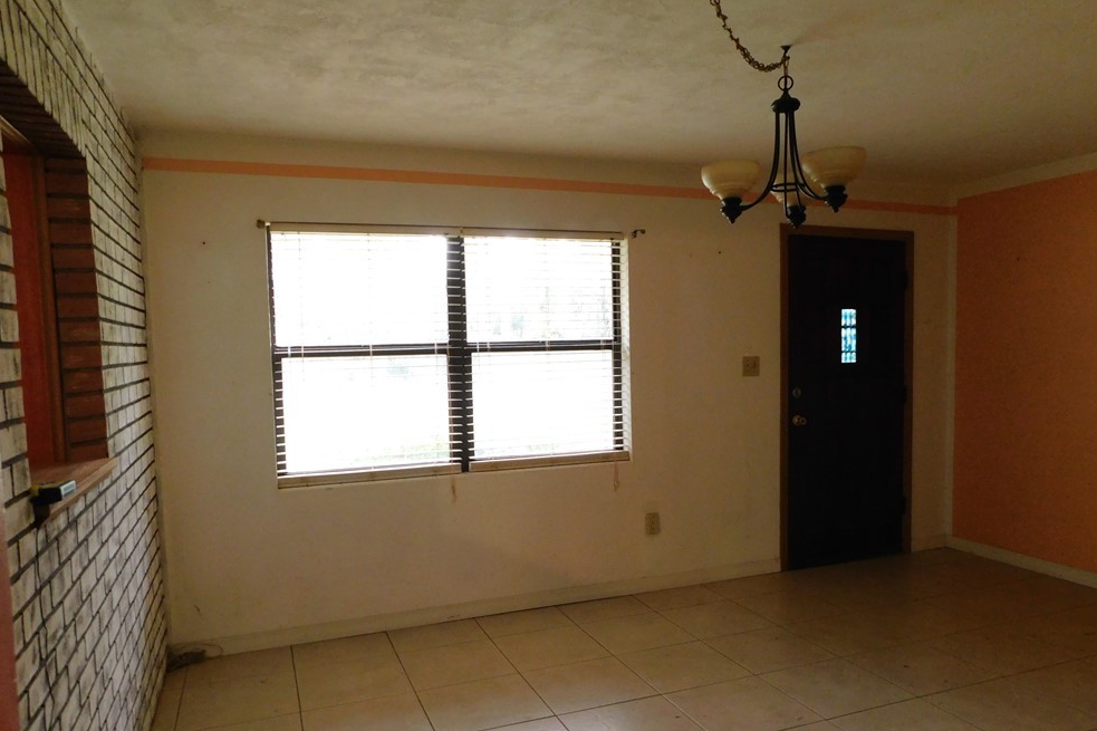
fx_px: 792
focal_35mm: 26
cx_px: 565
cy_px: 401
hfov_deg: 69.4
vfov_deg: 49.5
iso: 400
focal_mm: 4.1
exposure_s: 1/20
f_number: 3
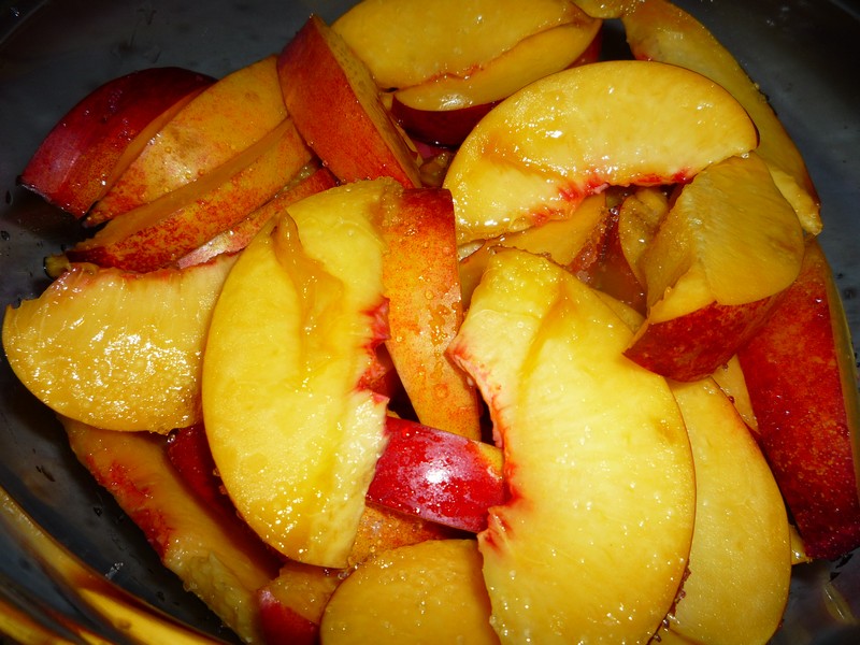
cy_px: 322
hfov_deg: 60.0
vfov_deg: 46.8
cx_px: 430
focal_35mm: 30
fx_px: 745
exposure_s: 1/30
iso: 100
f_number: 4
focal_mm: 5.2
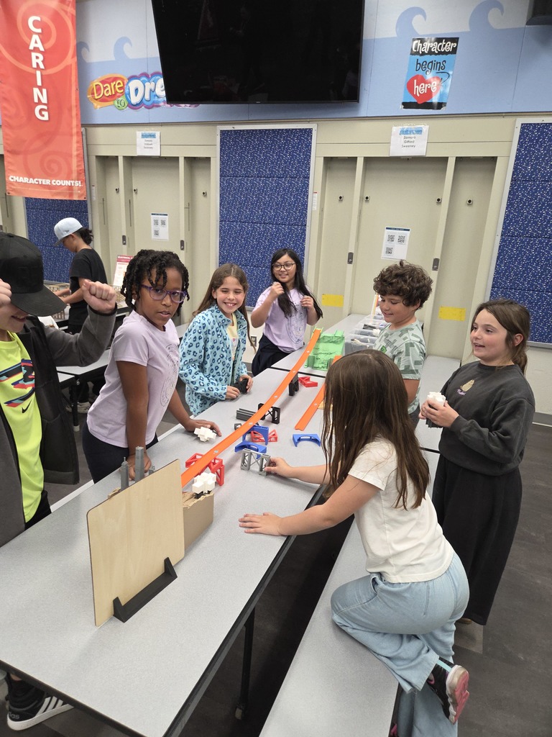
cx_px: 276
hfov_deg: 58.9
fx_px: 489
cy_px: 368
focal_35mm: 23
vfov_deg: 73.9
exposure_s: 1/120
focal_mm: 5.4
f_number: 1.8
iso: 320
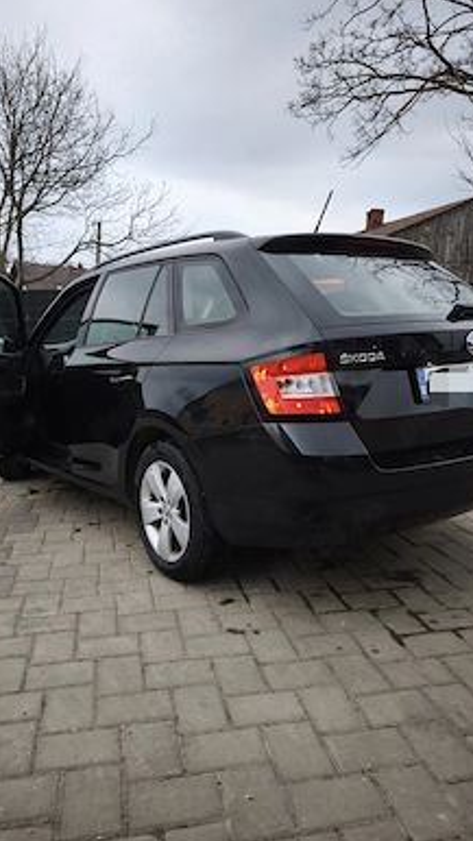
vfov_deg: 71.9
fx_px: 580
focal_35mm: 26
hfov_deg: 44.4
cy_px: 423
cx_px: 235
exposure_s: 1/100
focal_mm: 6.57
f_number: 1.6
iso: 100
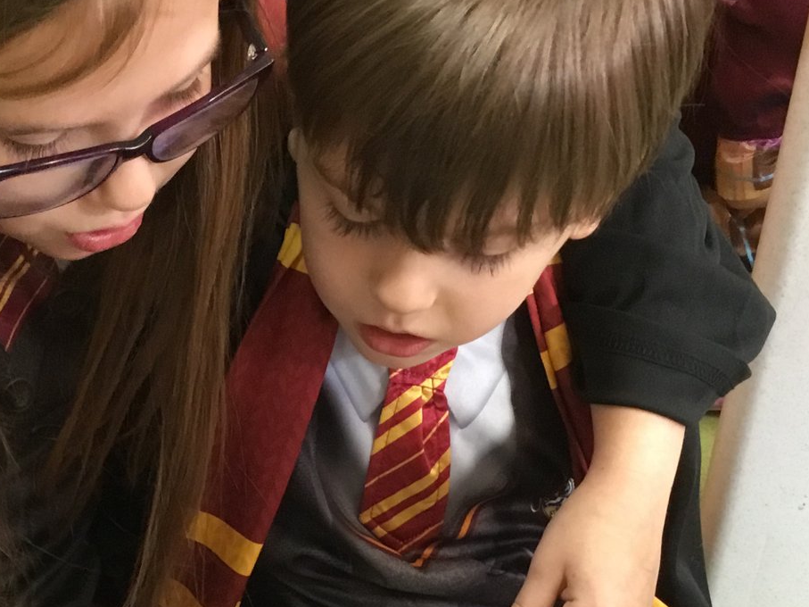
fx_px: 1636
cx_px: 173
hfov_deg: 27.3
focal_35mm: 70
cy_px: 424
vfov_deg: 20.9
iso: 200
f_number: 2.4
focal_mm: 3.3
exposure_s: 1/33
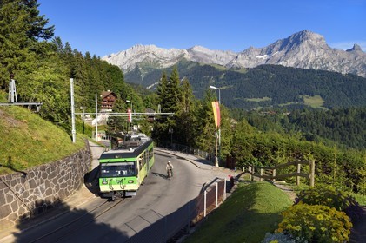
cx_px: 183
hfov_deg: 60.3
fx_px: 315
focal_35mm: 31
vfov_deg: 42.3
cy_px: 122
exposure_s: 1/320
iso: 200
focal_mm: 31
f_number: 11
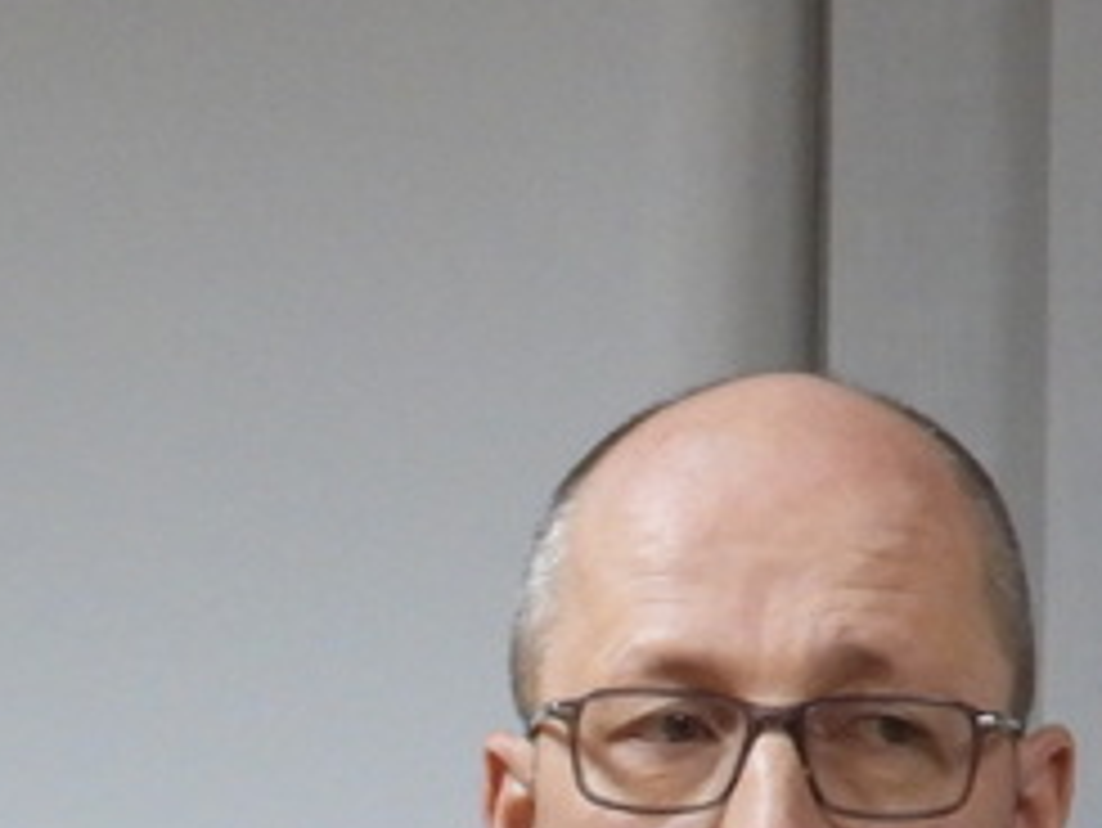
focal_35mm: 367
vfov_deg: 4.0
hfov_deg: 5.3
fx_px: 11689
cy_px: 1512
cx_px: -918
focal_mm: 13.5
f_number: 3.5
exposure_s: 1/15
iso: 400
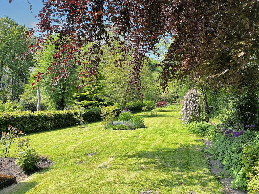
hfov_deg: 67.3
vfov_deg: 53.1
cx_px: 130
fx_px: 195
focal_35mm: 26
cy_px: 97
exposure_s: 1/1079
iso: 50
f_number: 1.5
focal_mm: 5.7
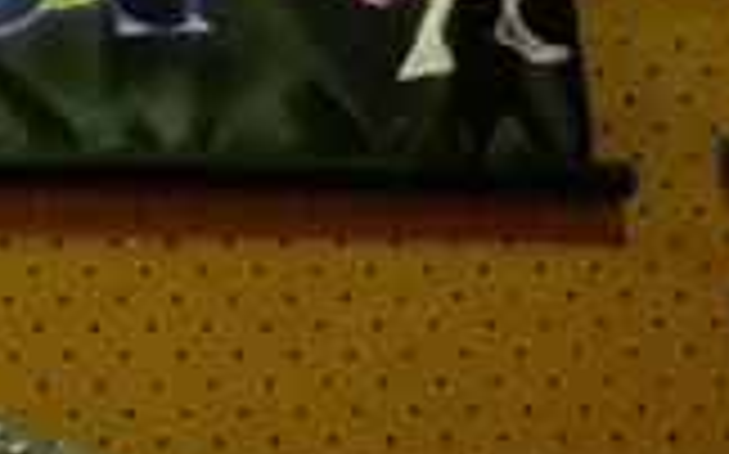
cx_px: -1521
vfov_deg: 3.9
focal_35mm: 335
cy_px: -423
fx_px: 6651
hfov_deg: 5.8
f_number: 4.5
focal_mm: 25
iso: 1000
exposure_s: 1/60
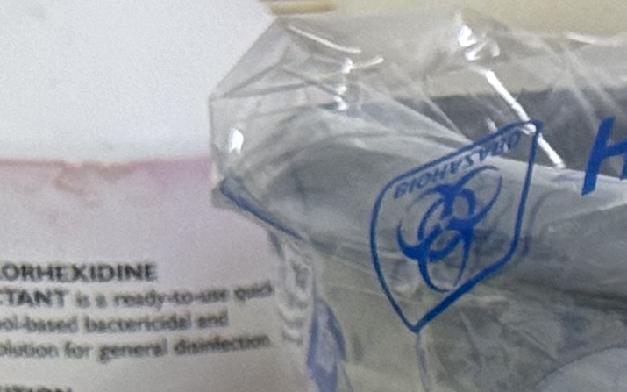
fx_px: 4905
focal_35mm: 287
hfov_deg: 7.0
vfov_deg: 4.5
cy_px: 880
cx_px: 1300
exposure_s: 1/50
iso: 125
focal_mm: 6.76
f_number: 1.78
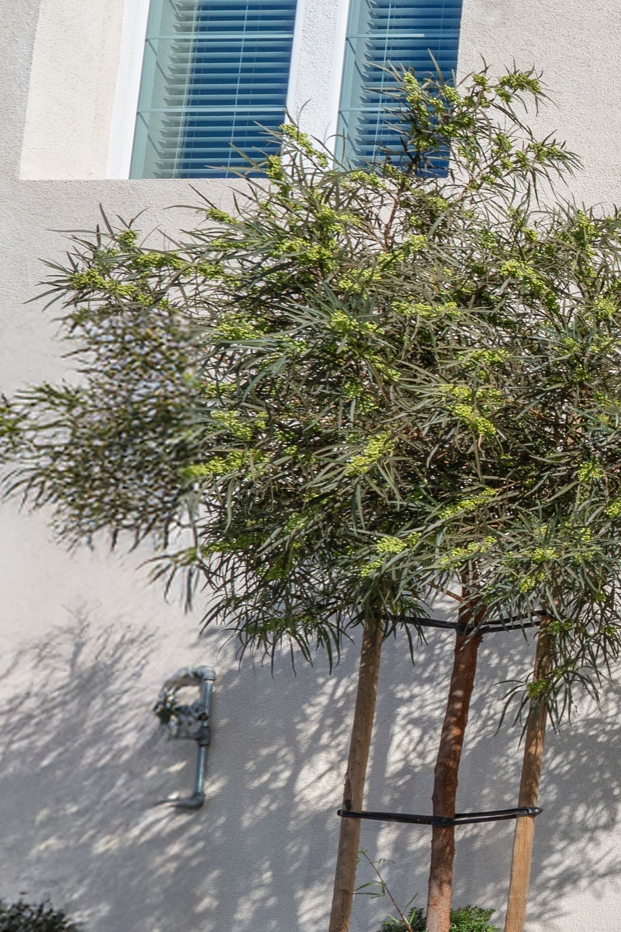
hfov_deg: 17.0
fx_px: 1242
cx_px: 1345
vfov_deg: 40.3
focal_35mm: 48
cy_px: 274
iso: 400
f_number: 11
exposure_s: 1/500
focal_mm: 16
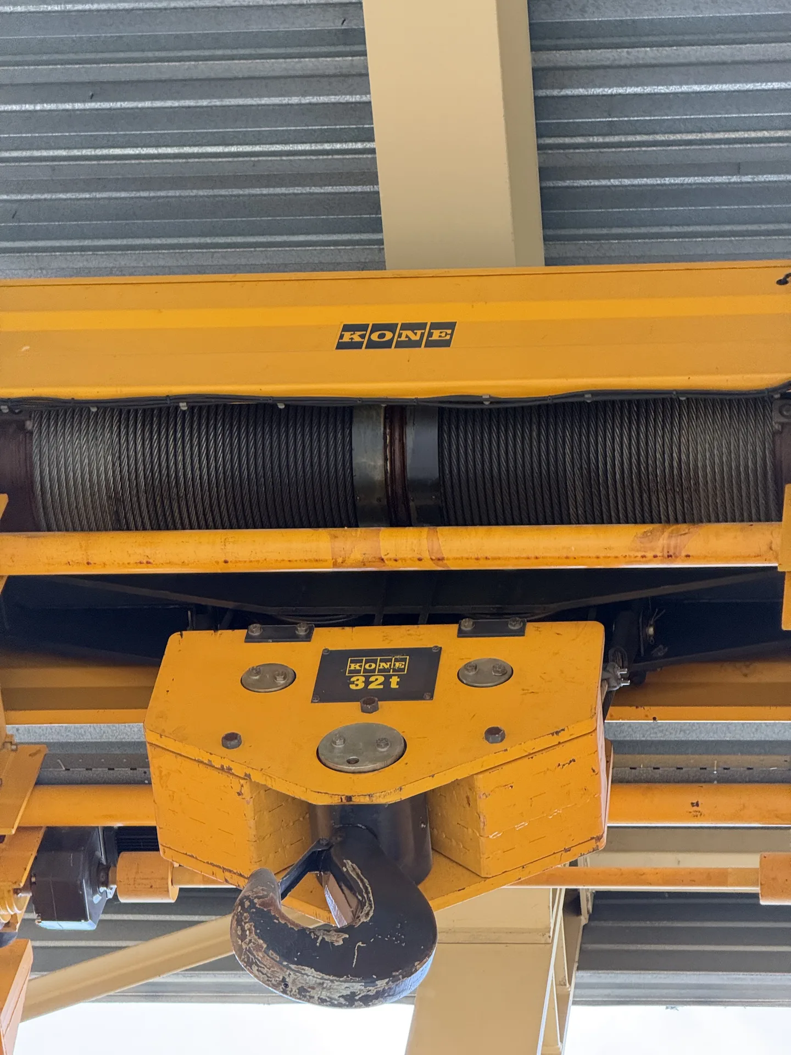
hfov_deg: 12.3
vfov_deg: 16.4
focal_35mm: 120
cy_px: 528
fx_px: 3656
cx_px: 396
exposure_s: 1/86
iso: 500
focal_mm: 15.66
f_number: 2.8
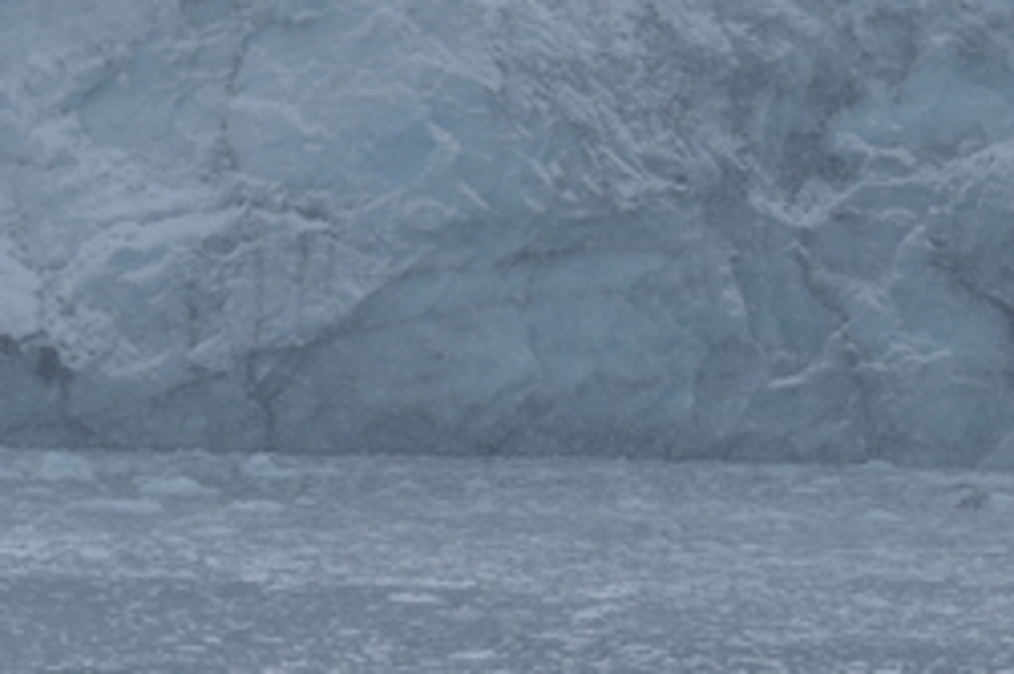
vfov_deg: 2.4
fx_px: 16100
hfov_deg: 3.6
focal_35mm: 572
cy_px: 274
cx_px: 966
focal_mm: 112
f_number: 7.1
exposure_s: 1/250
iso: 100
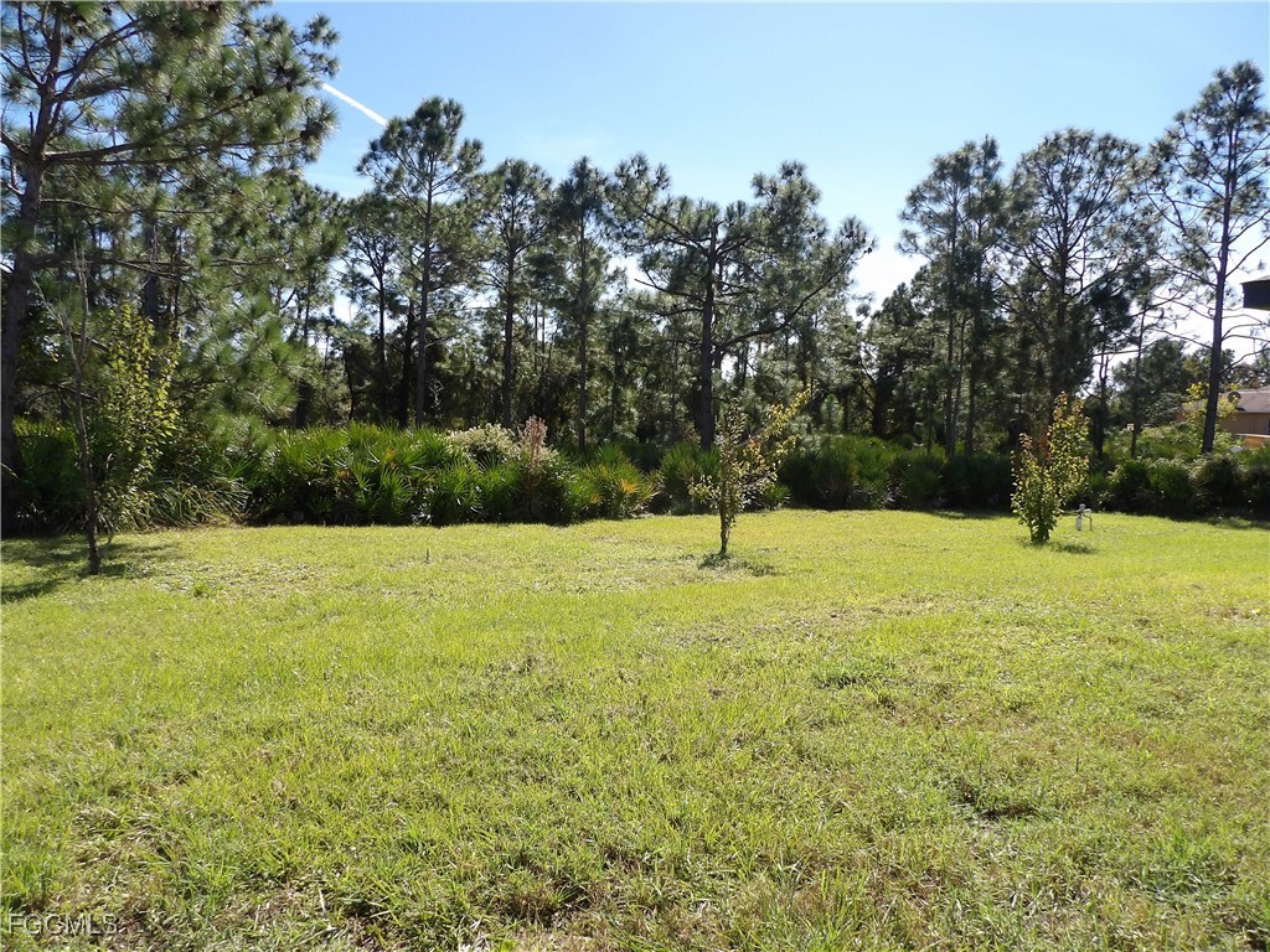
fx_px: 881
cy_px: 476
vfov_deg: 56.8
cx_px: 635
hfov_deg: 71.6
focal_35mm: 24
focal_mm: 4.3
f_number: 3.2
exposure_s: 1/742
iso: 100
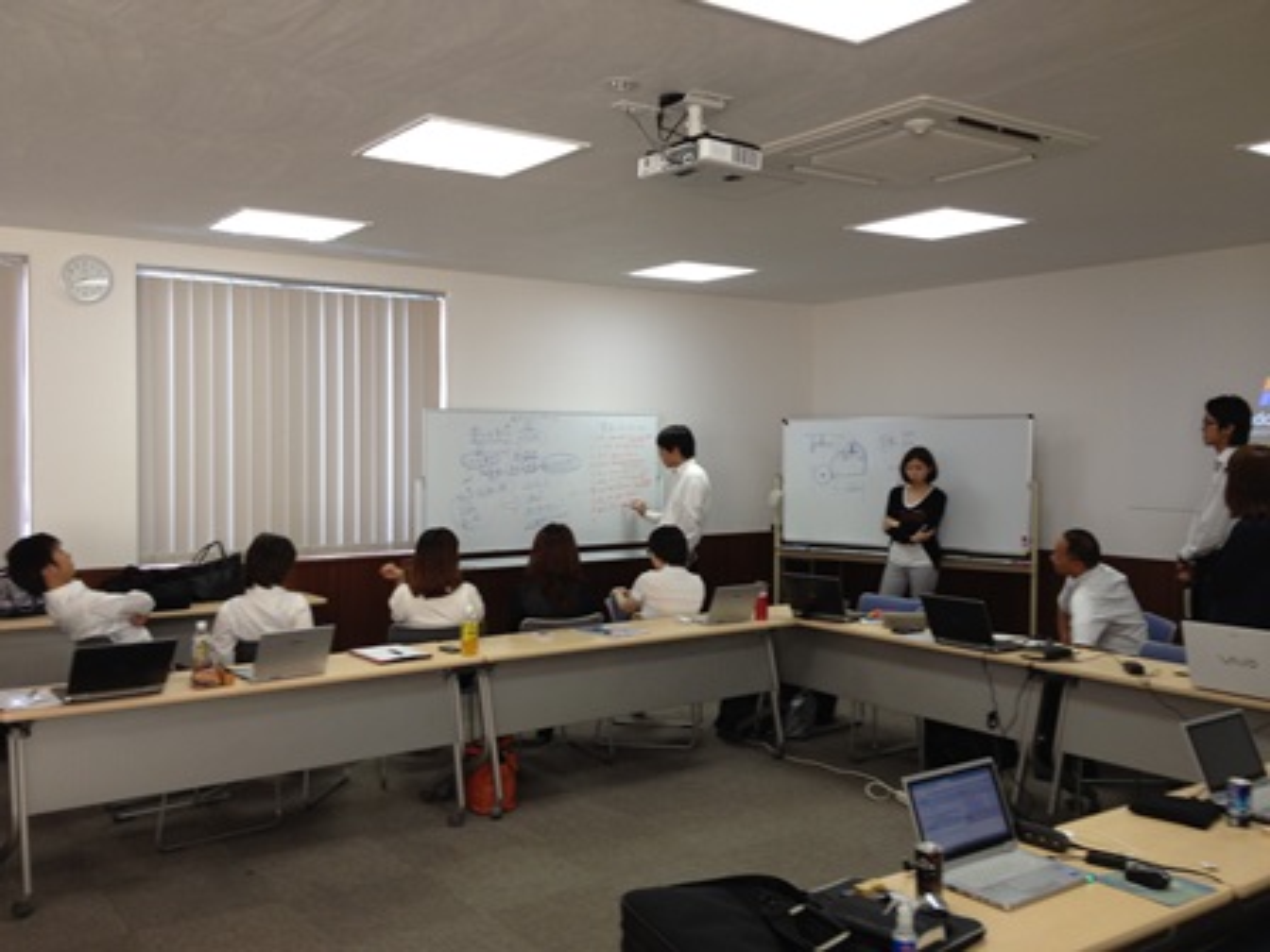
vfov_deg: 40.7
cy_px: 476
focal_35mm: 35
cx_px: 635
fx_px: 1284
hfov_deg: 52.6
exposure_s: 1/30
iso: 64
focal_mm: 4.28
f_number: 2.4
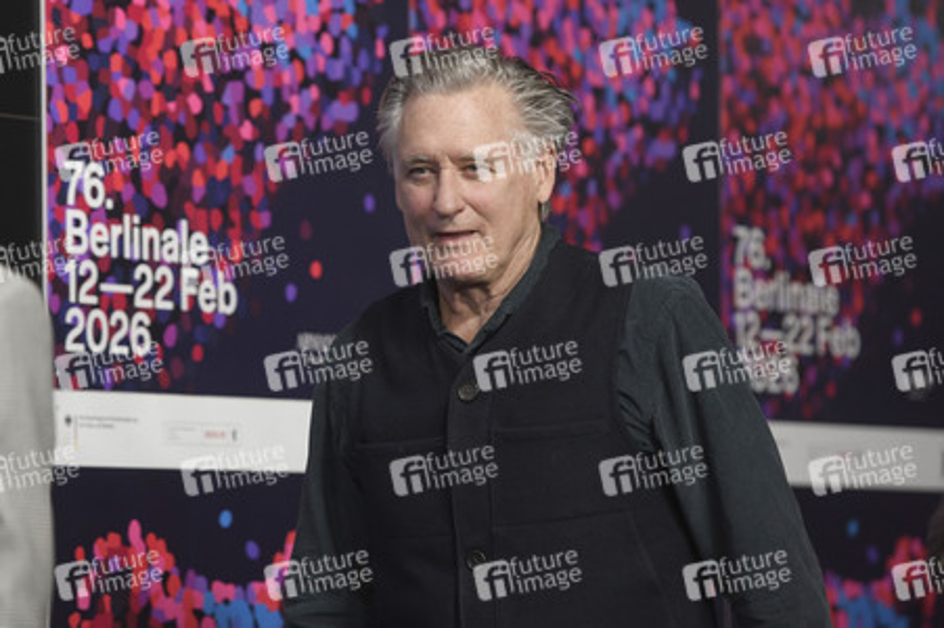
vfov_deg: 8.8
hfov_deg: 13.3
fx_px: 4061
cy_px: 314
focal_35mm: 155
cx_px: 472
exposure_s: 1/250
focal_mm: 155
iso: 1000
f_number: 3.5
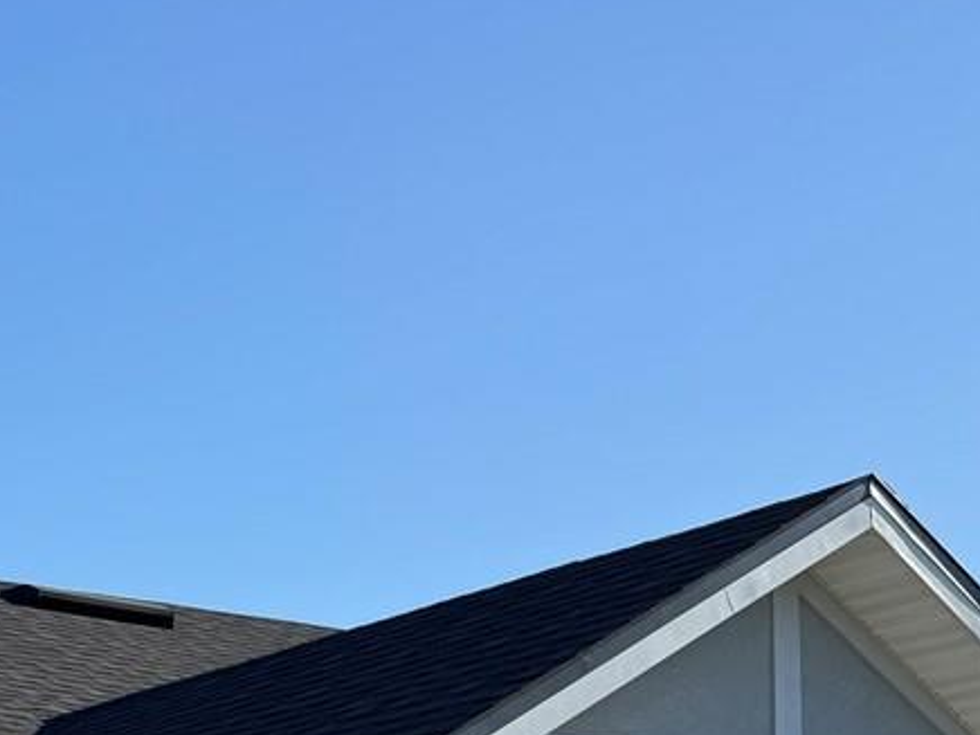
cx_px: -90
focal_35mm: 88
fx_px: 2491
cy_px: 1286
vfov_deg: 14.8
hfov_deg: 21.2
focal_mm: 6.76
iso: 80
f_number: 1.78
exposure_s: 1/3247
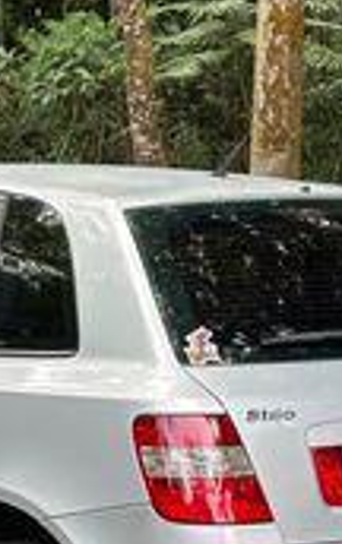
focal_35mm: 139
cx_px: 35
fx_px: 2066
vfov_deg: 15.0
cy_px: 351
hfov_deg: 9.4
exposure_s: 1/242
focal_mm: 6.86
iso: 64
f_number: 1.78
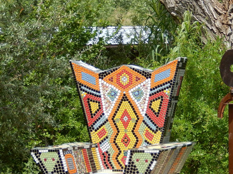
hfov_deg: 14.0
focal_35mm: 141
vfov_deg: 10.5
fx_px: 949
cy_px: 149
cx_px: 169
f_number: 4.9
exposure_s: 1/250
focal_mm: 13.1
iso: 125
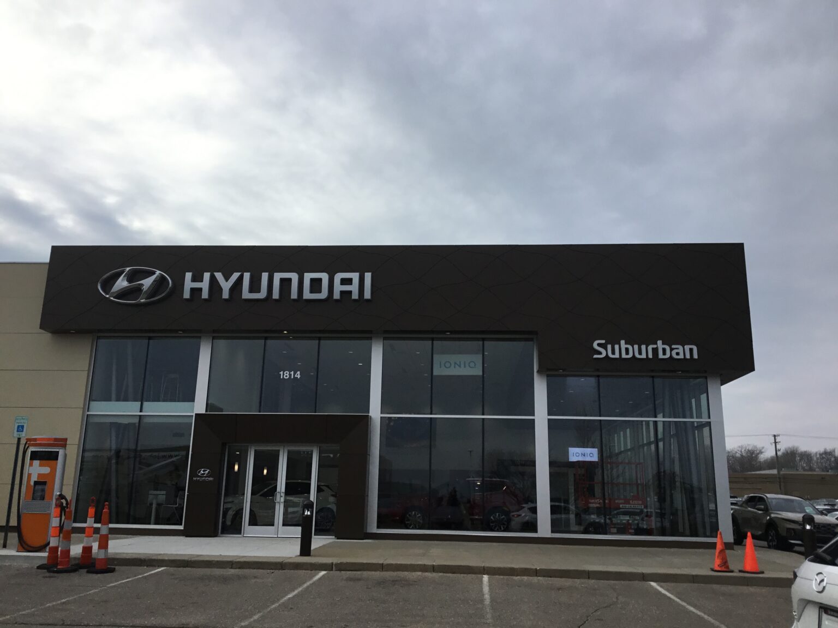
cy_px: 314
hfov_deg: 58.4
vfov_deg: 45.4
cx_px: 419
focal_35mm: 31
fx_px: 750
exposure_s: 1/1018
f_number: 2.4
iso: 25
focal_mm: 3.3
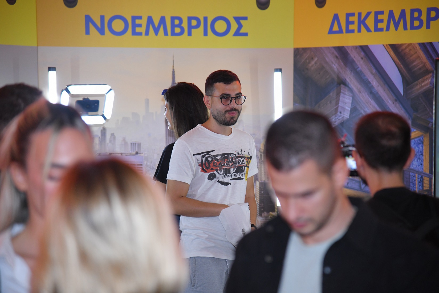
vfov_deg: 11.4
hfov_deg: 17.1
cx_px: 220
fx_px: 1464
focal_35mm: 120
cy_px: 146
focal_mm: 120
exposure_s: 1/250
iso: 2500
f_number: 4
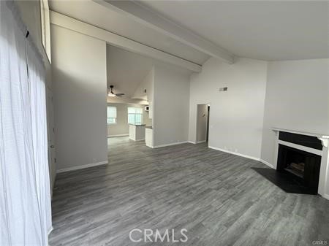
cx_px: 164
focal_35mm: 14
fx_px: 133
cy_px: 123
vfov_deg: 85.6
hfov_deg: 102.1
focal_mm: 2.22
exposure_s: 1/99
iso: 160
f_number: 2.2
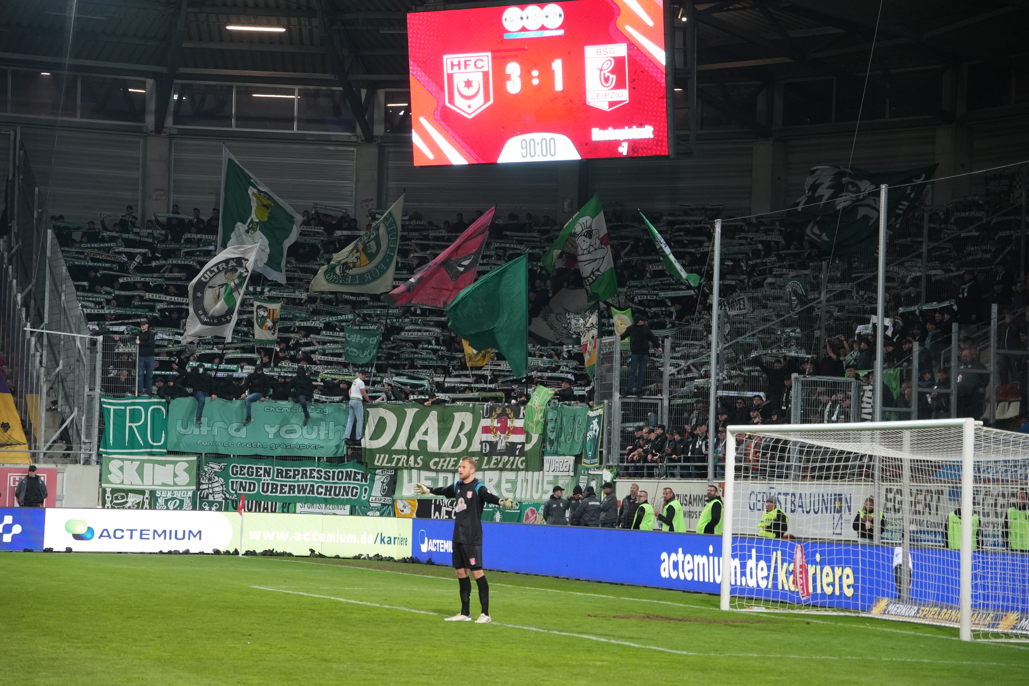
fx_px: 3087
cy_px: 343
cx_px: 514
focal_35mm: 108
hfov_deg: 18.9
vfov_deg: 12.7
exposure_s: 1/160
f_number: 5
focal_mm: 72
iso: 1250
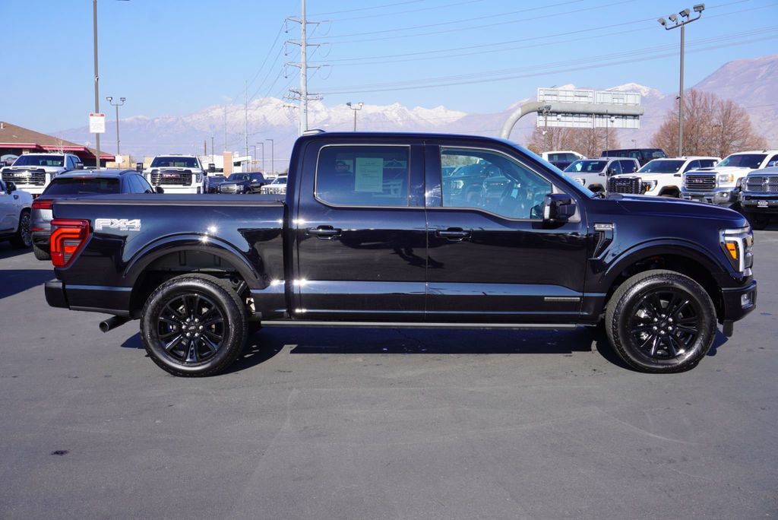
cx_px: 389
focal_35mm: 38
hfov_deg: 51.3
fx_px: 811
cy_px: 260
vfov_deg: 35.5
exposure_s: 1/125
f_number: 9
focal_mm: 25
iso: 100
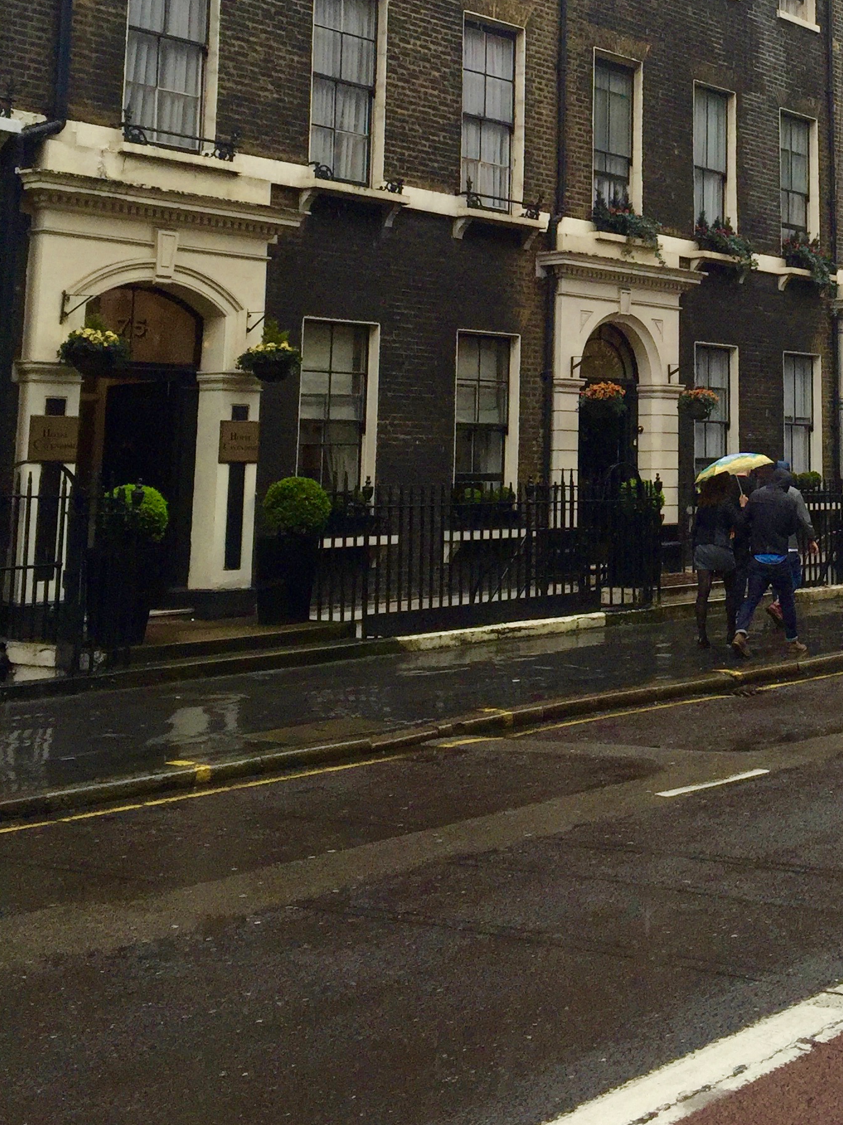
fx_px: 1721
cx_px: 764
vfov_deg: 34.8
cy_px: 193
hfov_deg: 26.6
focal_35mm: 53
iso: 32
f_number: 2.2
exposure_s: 1/659
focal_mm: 4.15
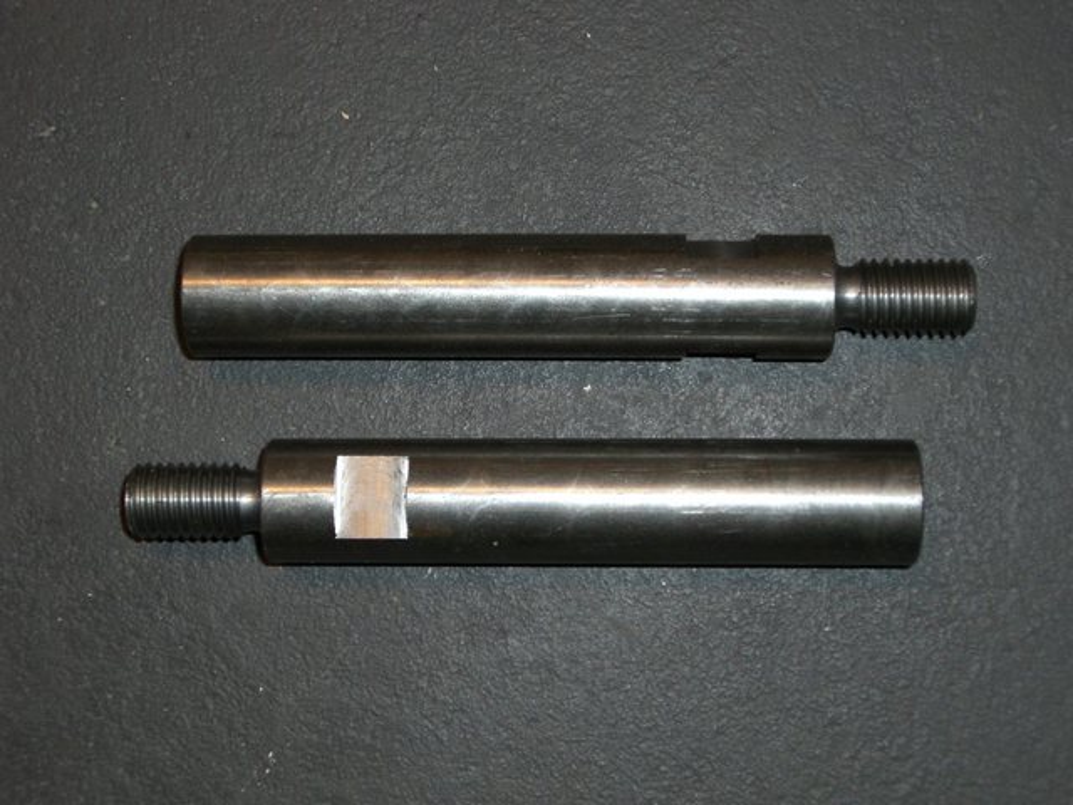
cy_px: 402
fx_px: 2046
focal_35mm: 66
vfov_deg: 22.3
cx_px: 536
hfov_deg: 29.4
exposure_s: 1/60
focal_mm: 10.7
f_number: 3.6
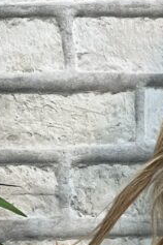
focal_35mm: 315
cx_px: 350
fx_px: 2139
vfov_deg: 6.5
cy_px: 288
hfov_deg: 4.3
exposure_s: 1/120
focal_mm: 9
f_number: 2.8
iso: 100
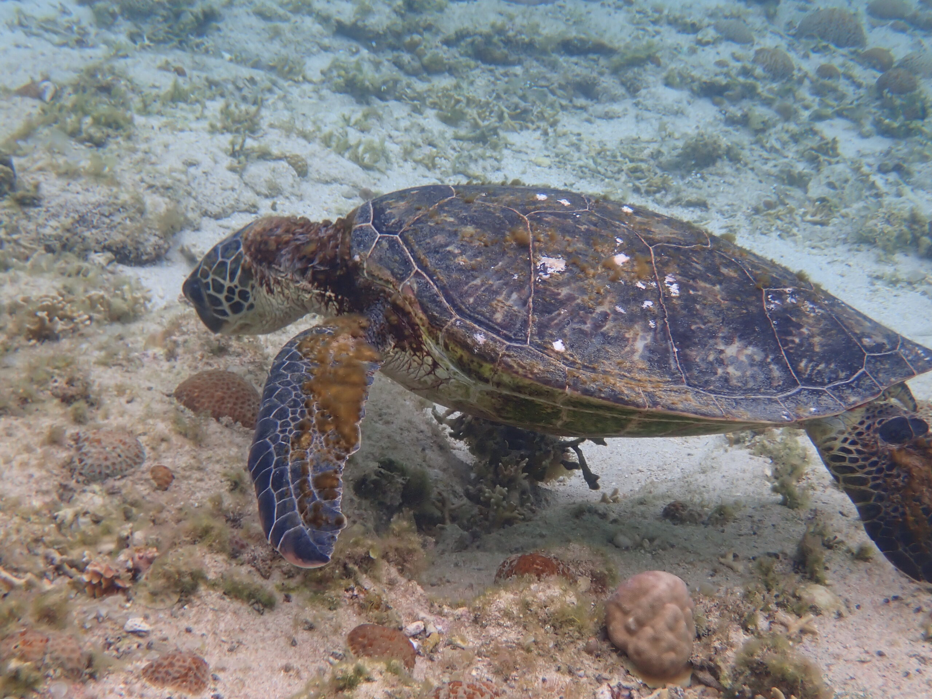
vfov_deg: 27.0
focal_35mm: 54
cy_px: 350
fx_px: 1454
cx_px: 466
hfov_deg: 35.5
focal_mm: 9.65
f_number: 4.5
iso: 100
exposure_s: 1/125
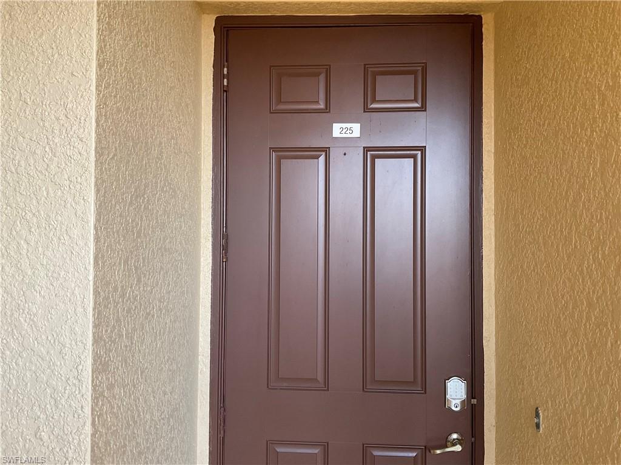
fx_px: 520
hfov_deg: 61.7
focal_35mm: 29
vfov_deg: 48.2
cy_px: 232
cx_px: 310
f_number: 1.8
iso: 64
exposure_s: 1/102
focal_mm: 3
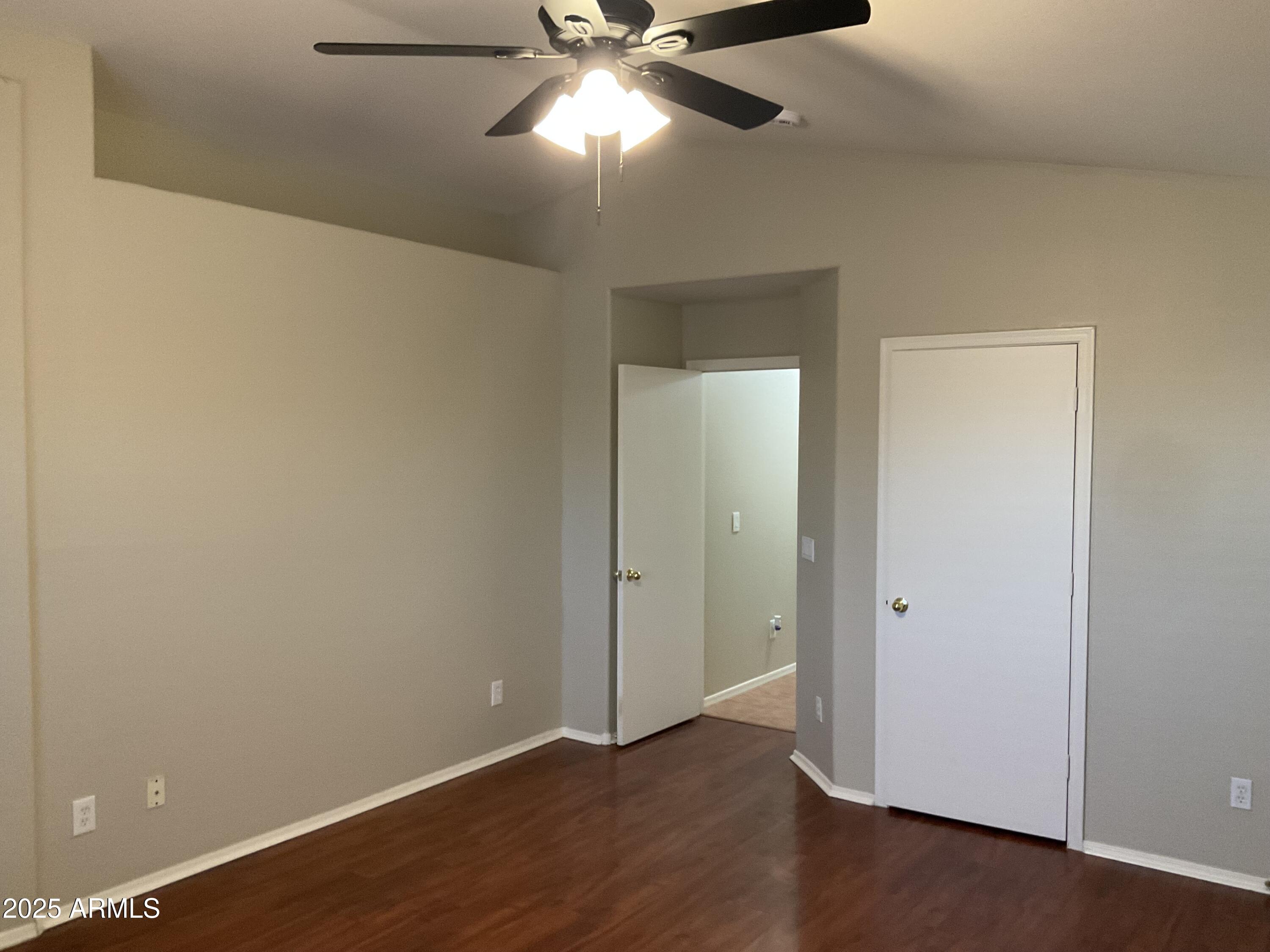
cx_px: 635
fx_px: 1064
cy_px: 476
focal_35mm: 29
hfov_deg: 61.7
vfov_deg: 48.2
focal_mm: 3
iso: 200
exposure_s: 1/60
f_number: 1.8
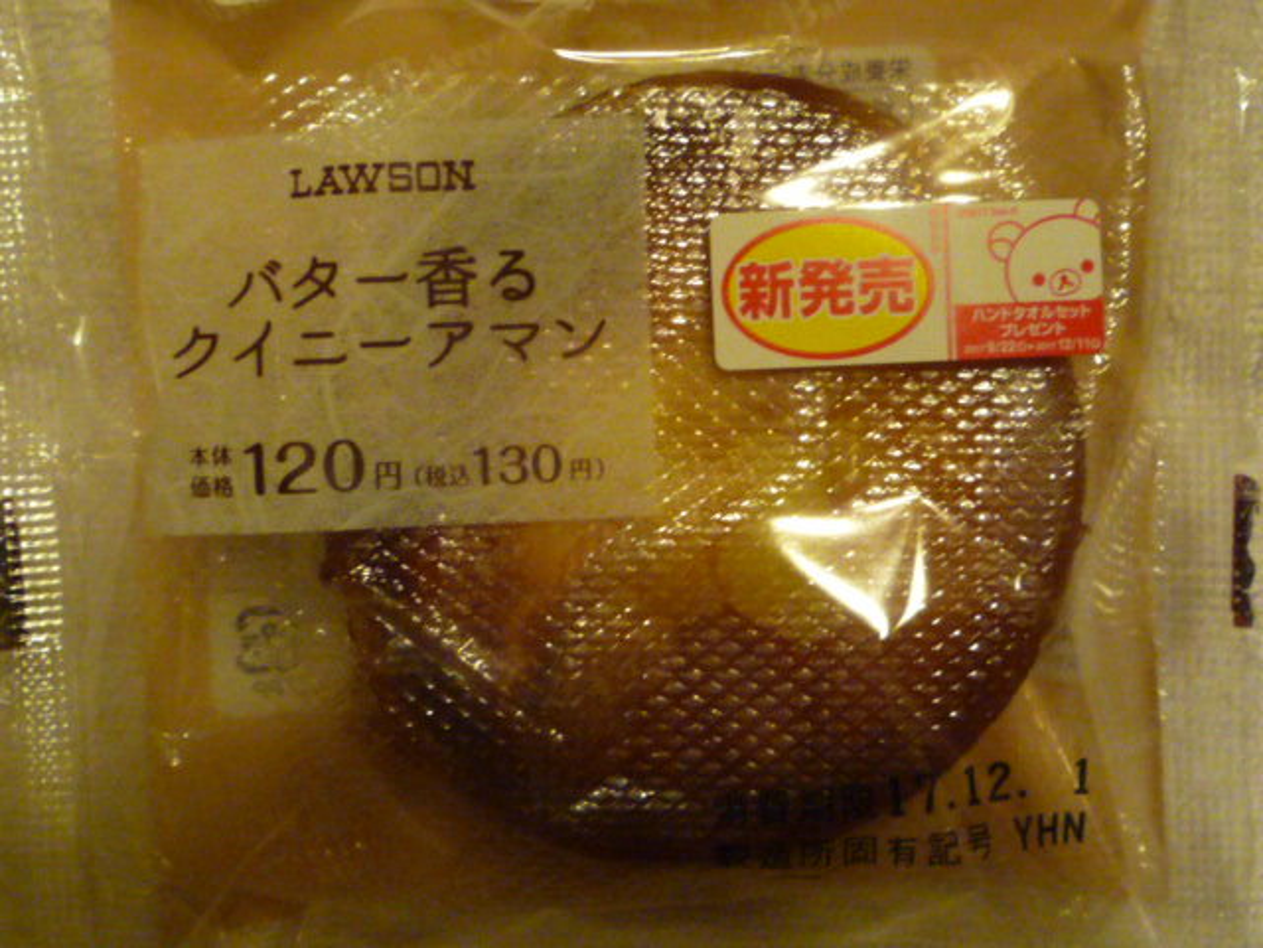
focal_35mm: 47
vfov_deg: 30.9
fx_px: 1715
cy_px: 474
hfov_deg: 40.4
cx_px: 632
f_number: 2.9
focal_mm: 4.7
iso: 400
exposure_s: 1/20
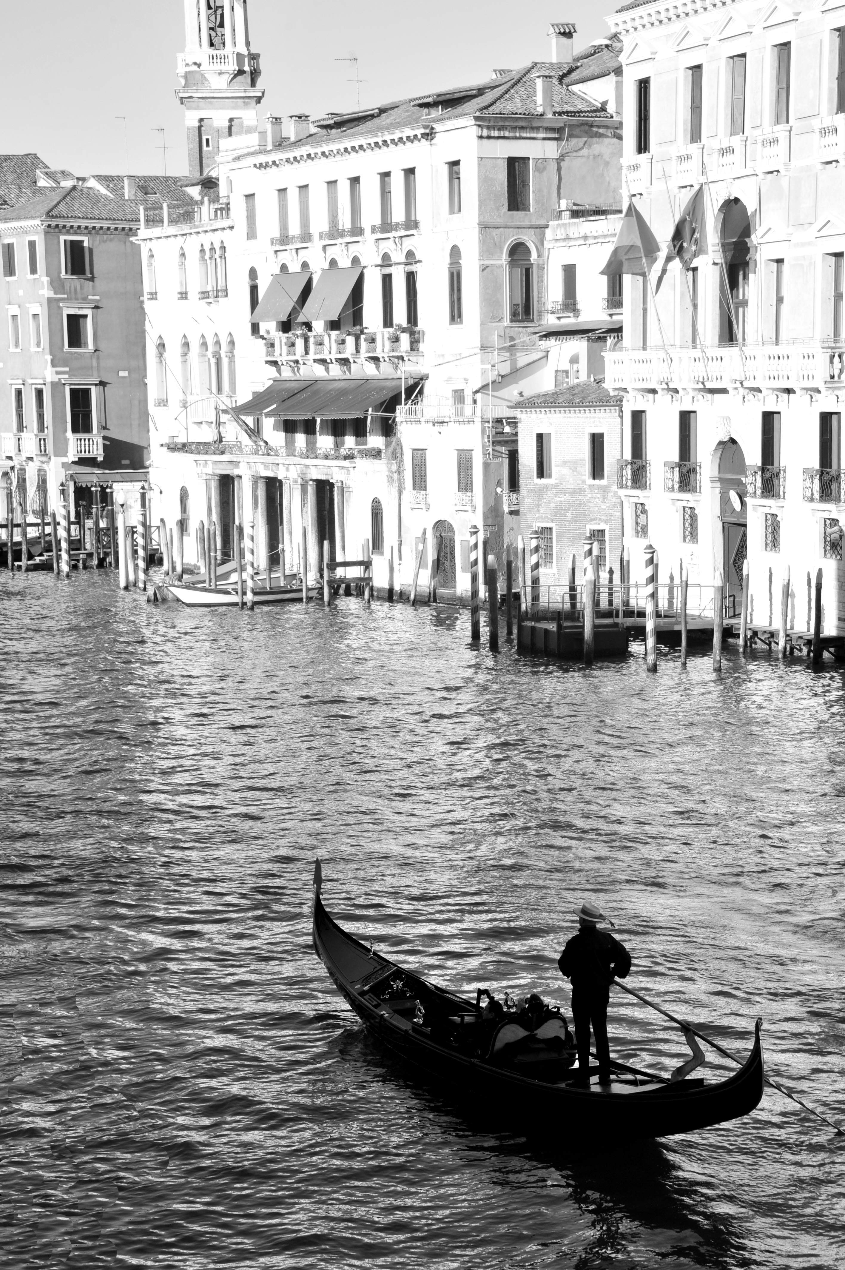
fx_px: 2891
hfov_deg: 16.6
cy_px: 635
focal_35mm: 82
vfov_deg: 24.8
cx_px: 422
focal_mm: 82
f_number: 11
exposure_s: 1/400
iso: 800
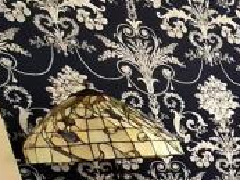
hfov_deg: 15.5
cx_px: 556
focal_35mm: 77
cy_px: 375
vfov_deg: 15.0
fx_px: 534
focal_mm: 2.2
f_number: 2.2
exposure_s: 1/50
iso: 125
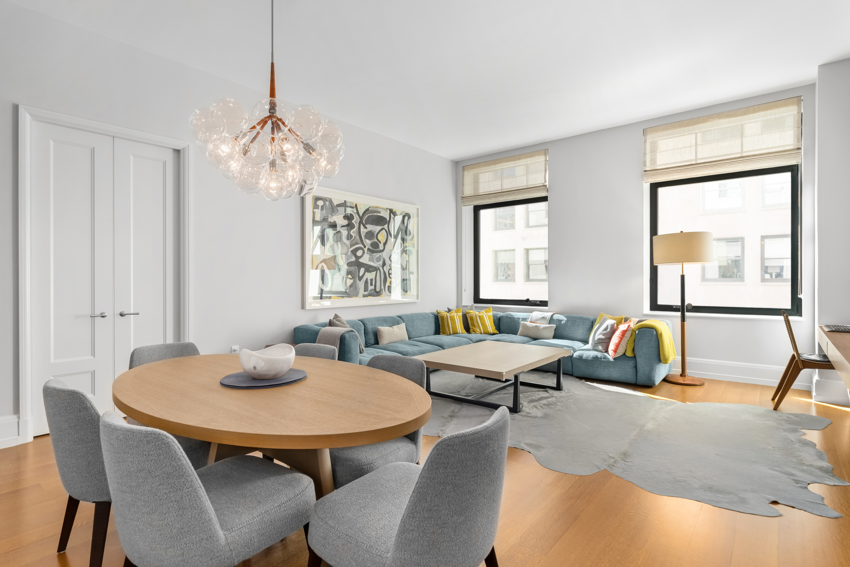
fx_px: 401
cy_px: 284
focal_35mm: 17
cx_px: 425
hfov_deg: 93.3
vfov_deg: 70.4
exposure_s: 1/30
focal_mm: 17
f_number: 8
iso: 500
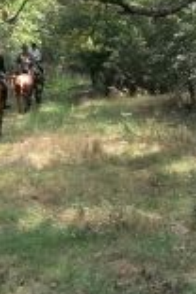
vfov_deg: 15.8
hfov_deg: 10.9
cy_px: -25
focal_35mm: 126
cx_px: 115
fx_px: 1029
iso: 50
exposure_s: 1/469
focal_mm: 4.75
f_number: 1.8
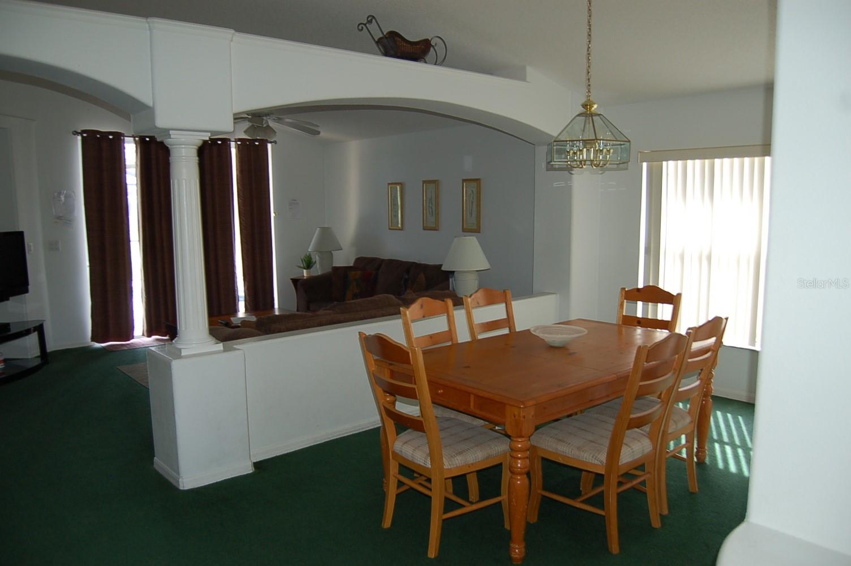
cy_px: 283
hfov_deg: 67.4
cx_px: 426
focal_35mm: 27
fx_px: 638
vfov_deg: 47.8
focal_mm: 18
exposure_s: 1/60
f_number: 3.5
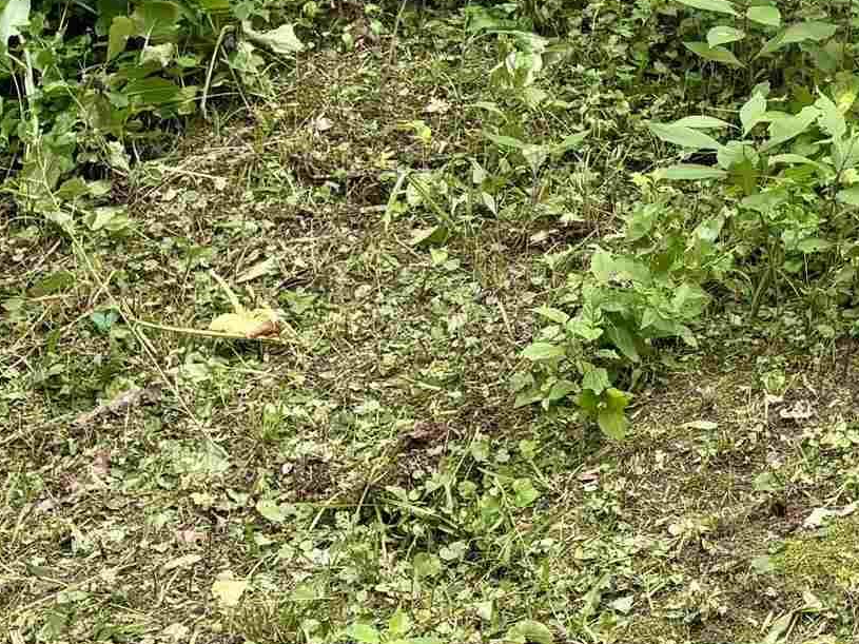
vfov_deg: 14.5
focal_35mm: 98
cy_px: -168
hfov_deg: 18.4
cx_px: 1173
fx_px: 2432
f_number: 1.6
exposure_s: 1/151
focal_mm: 5.96
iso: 64
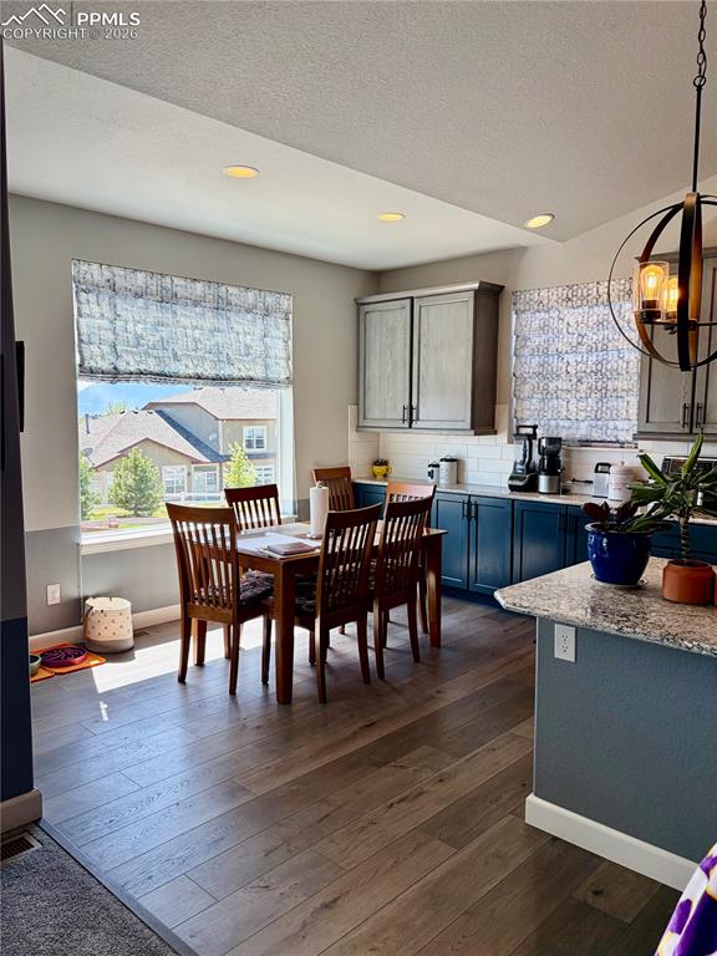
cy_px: 478
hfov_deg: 53.1
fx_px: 718
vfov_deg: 67.3
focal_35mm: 26
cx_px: 358
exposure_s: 1/207
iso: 50
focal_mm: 5.96
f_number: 1.6
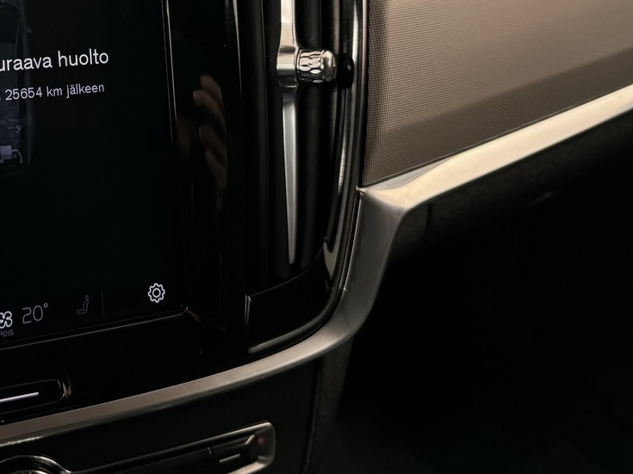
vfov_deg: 29.6
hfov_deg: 37.9
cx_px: 71
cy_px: 45
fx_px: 859
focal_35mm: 47
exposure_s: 1/25
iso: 800
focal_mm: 6.76
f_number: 1.78
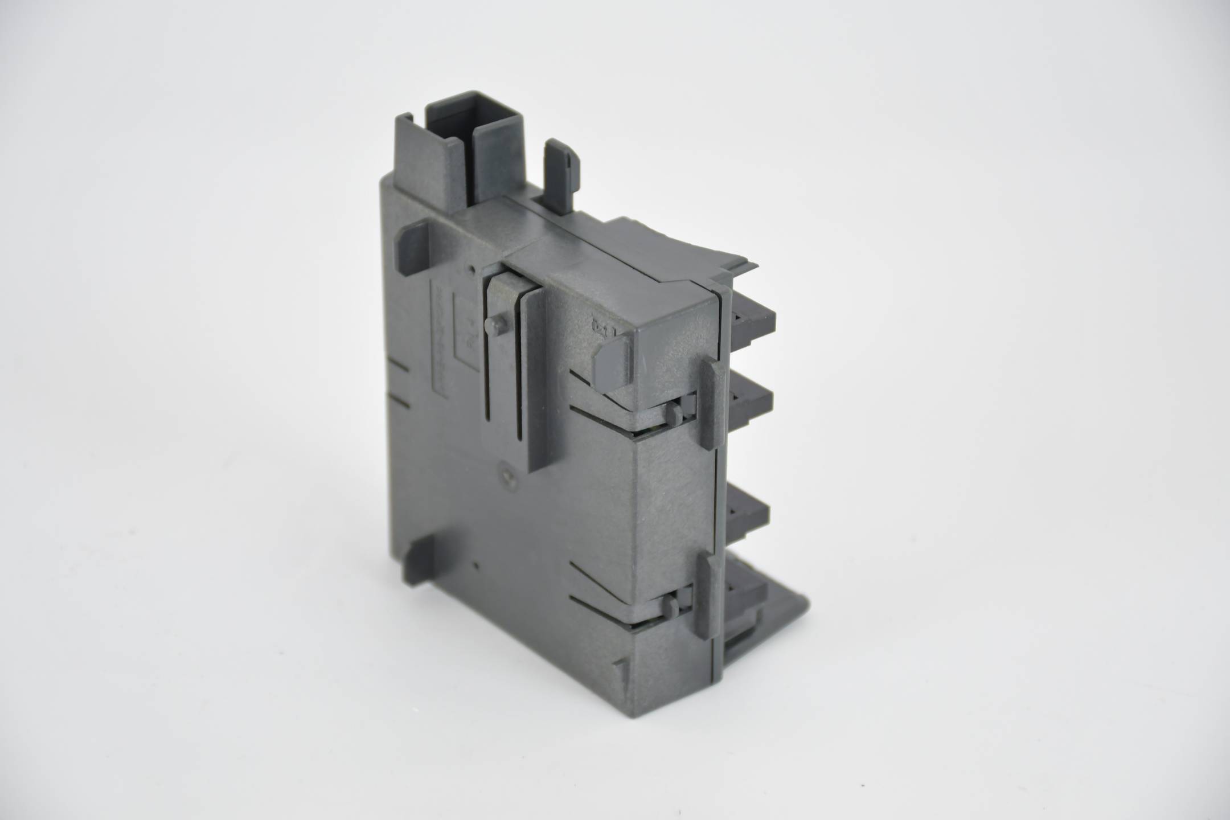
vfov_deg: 11.4
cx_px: 615
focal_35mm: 120
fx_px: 4100
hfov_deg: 17.1
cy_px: 410
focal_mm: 80
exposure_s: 1/125
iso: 720
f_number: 5.3
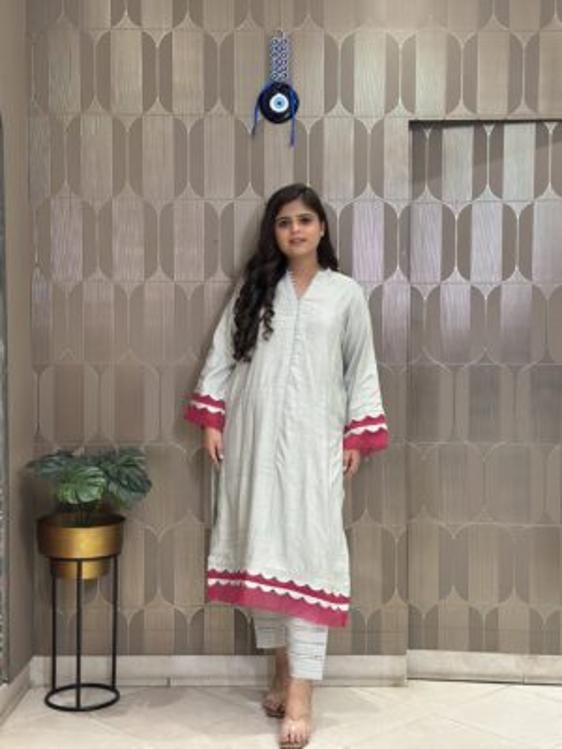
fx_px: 1039
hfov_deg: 30.3
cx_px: 281
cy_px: 374
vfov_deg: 39.7
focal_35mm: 48
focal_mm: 6.86
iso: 200
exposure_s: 1/100
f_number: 1.78
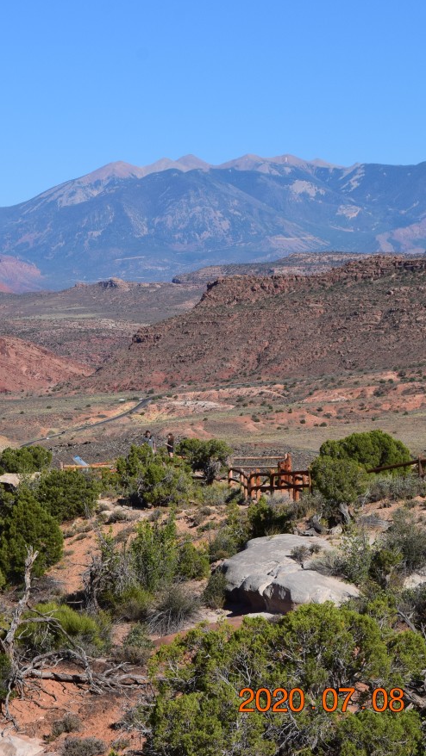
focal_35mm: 133
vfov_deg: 16.2
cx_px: -67
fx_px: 2666
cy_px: 371
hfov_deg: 9.0
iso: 280
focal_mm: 55
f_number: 11
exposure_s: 1/500
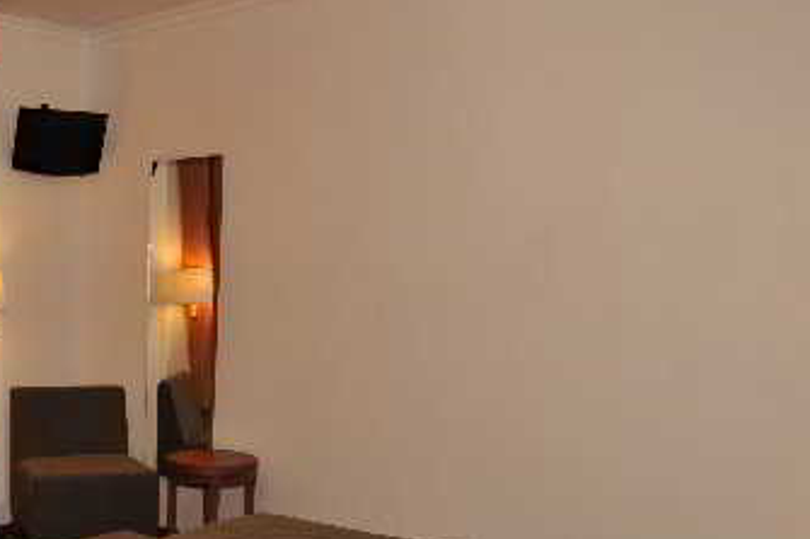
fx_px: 967
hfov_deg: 40.9
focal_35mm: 43
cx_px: 41
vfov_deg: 29.9
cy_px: 481
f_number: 5
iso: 200
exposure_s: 1/100
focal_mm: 18
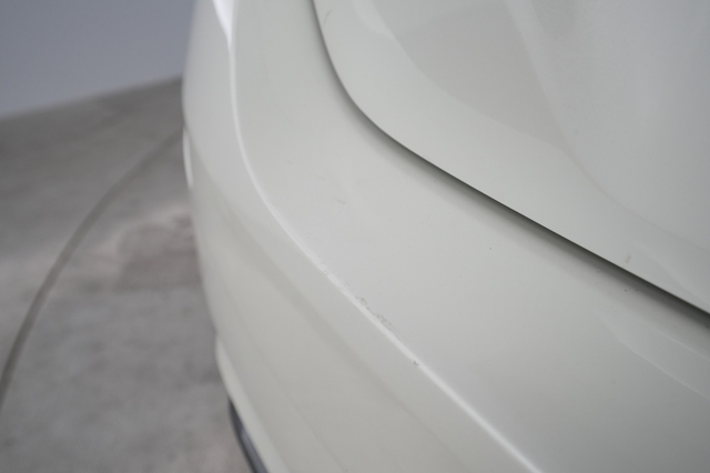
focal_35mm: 27
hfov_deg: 67.4
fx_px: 532
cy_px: 236
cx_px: 355
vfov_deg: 47.9
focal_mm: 27
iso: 1250
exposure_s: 1/100
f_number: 5.6
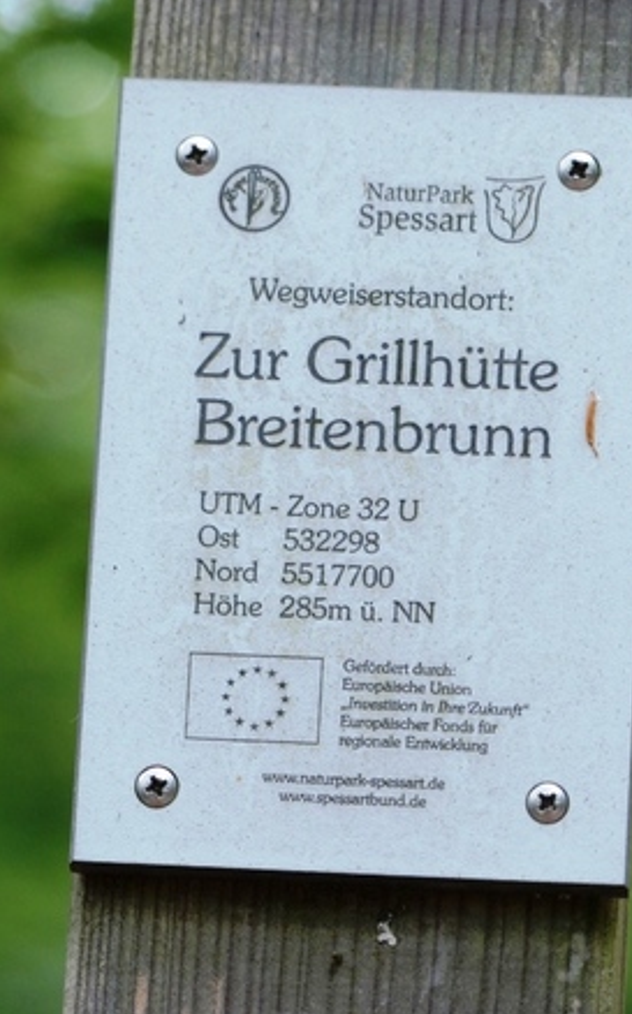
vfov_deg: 5.2
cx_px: 380
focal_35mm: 404
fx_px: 11156
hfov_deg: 3.2
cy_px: 507
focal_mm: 68.1
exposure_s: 1/50
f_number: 2.8
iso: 100
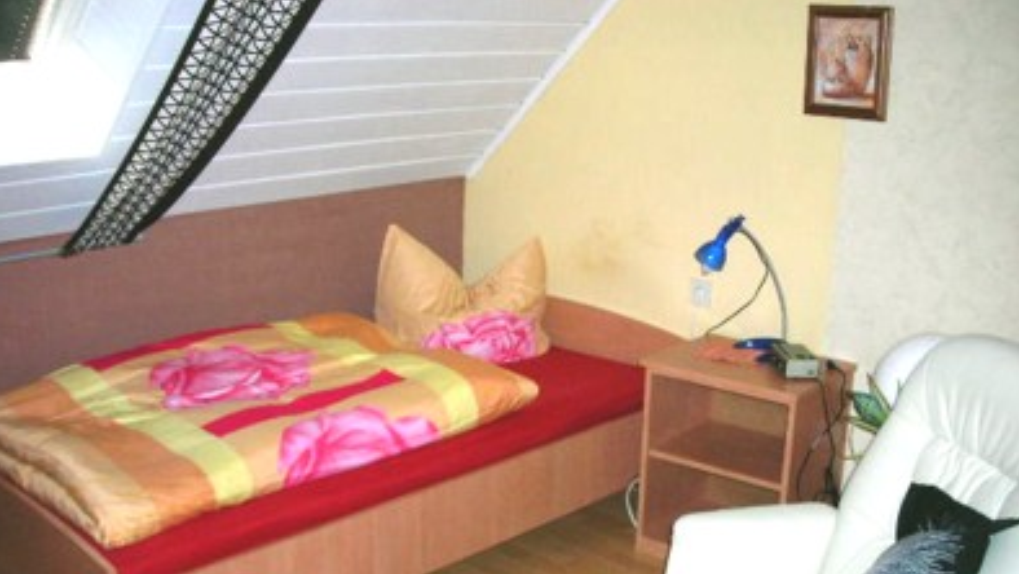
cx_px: 504
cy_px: 344
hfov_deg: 48.3
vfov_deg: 28.3
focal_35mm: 42
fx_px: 1135
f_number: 3.2
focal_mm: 6.3
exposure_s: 1/60.1
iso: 94
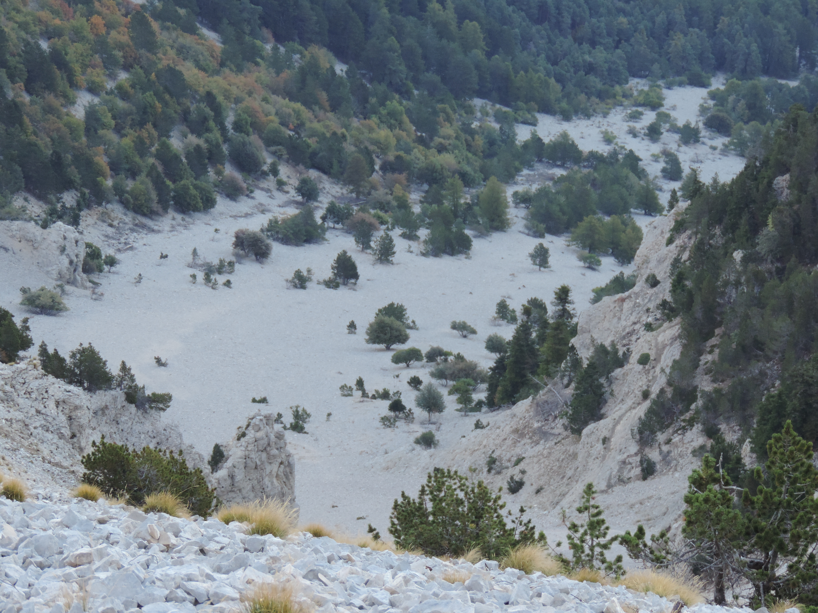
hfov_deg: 10.7
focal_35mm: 185
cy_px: 306
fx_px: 4372
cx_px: 409
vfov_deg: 8.0
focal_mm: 33
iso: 280
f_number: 4.6
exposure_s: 1/125
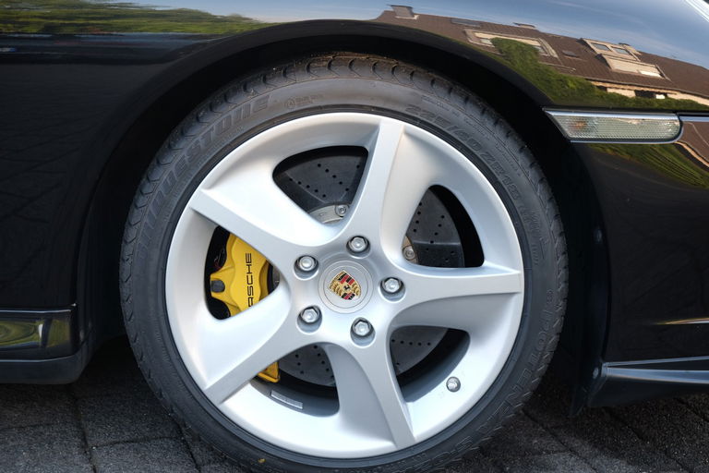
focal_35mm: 59
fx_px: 1162
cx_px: 354
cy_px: 236
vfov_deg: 23.0
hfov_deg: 33.9
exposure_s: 1/90
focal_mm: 39
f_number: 3.6
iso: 200
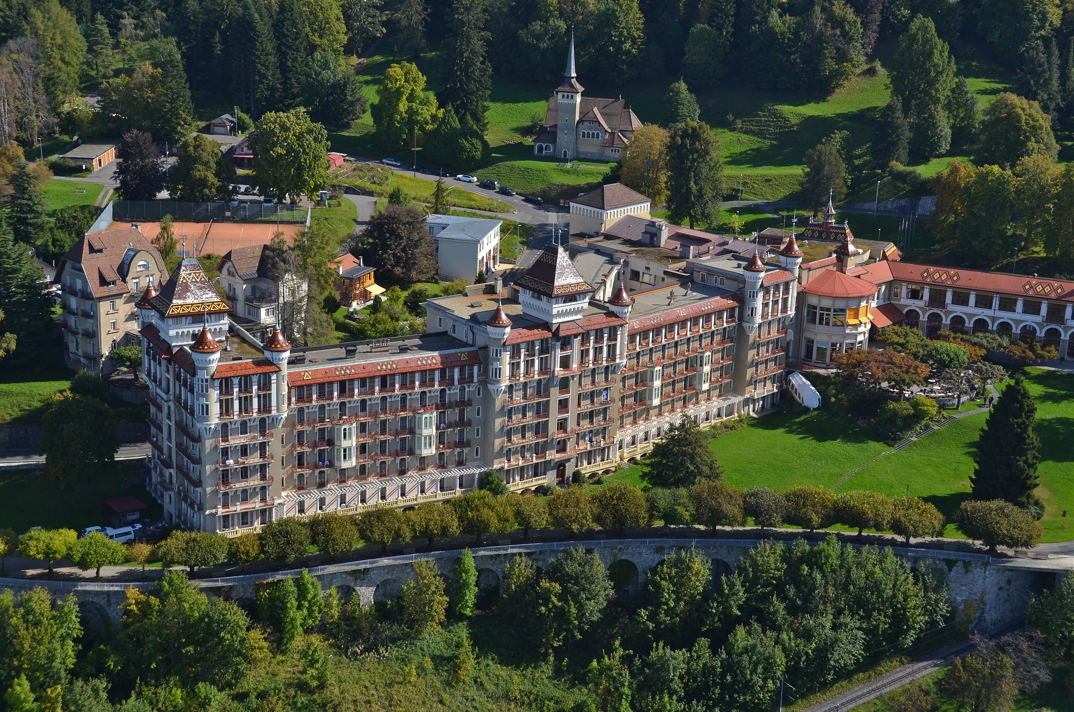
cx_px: 537
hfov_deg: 35.1
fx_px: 1697
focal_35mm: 57
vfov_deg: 23.7
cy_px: 356
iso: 160
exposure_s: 1/500
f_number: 9
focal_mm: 38
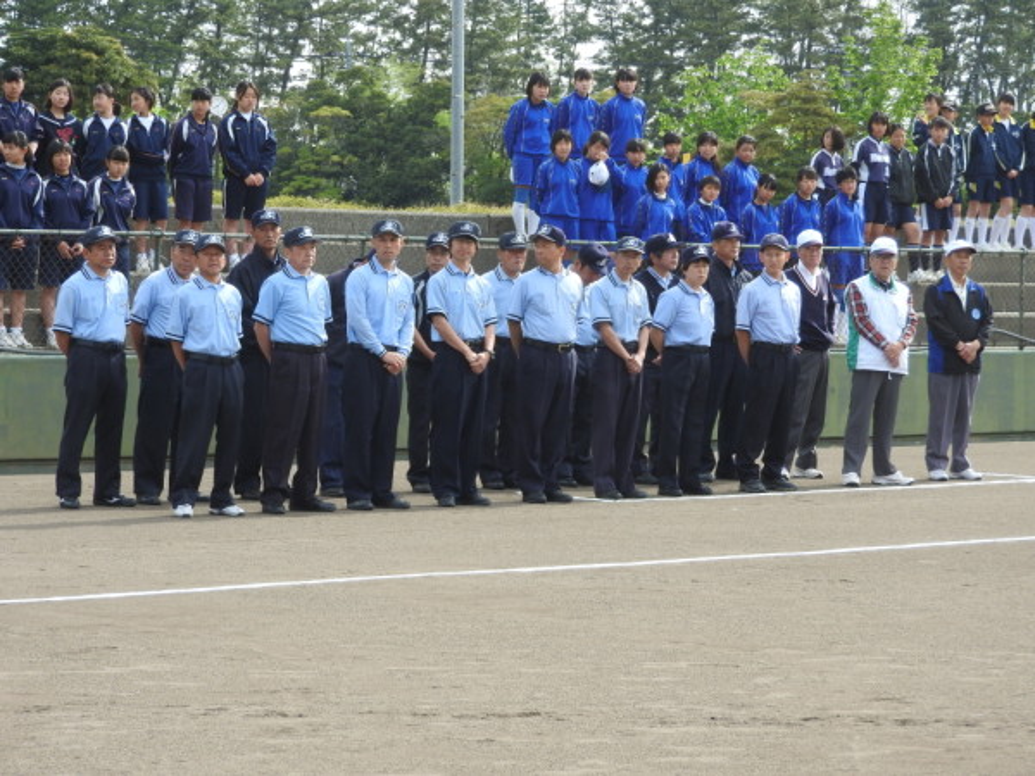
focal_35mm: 135
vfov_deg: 11.0
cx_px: 518
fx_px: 4036
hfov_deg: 14.6
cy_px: 388
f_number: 5
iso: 100
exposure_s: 1/200
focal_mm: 24.2
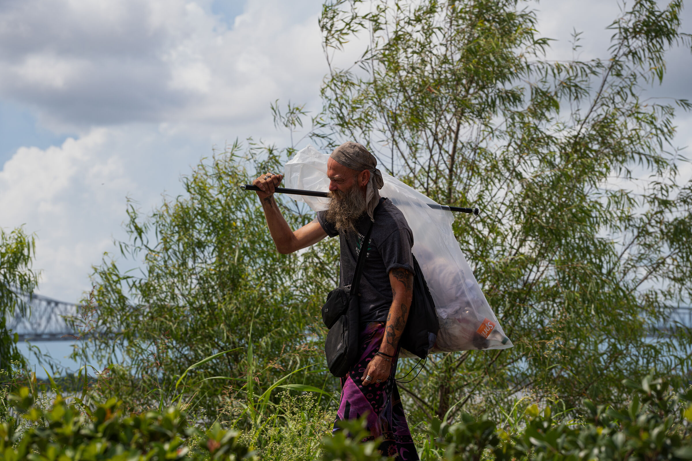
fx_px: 2305
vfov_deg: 11.4
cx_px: 346
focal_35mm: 120
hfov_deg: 17.1
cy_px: 230
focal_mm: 120
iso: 100
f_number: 8
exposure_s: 1/200
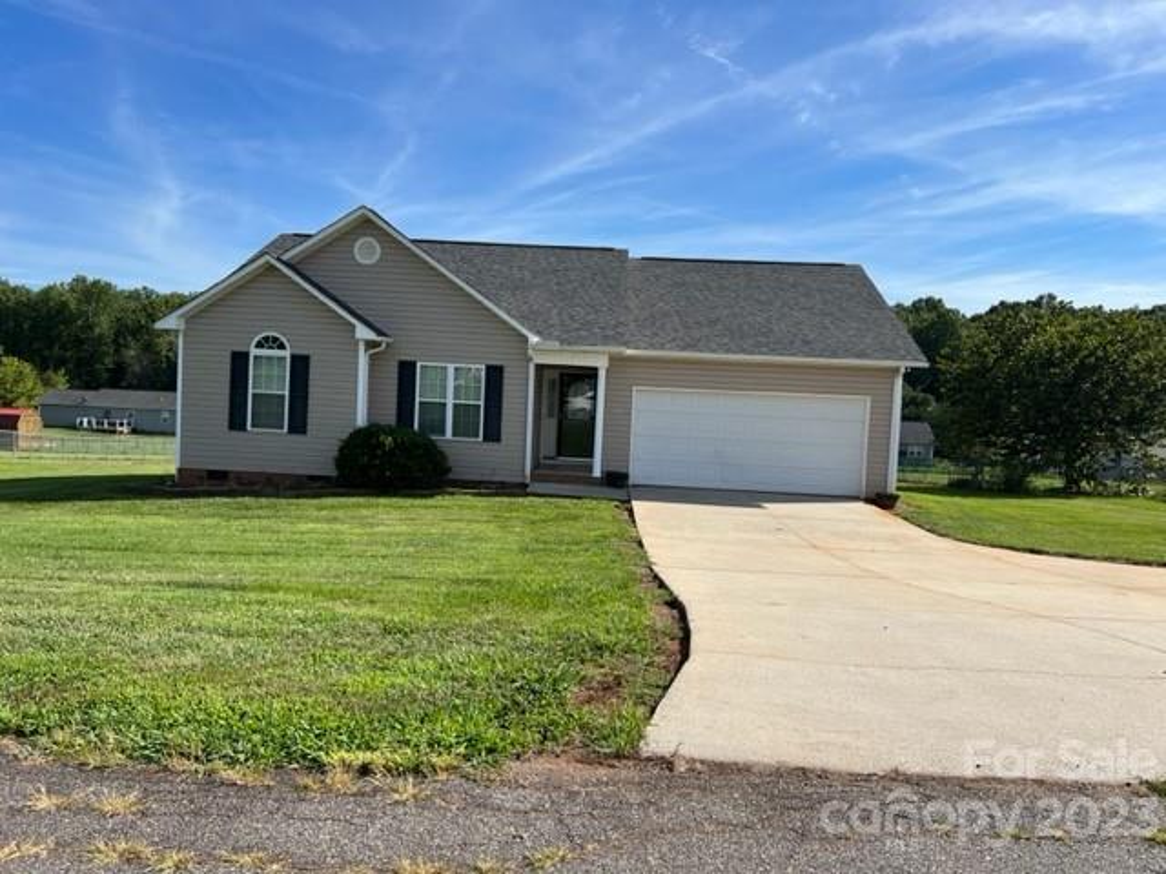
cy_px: 437
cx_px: 583
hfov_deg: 67.3
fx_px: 876
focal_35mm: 26
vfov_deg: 53.1
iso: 50
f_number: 1.5
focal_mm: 5.7
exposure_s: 1/4444
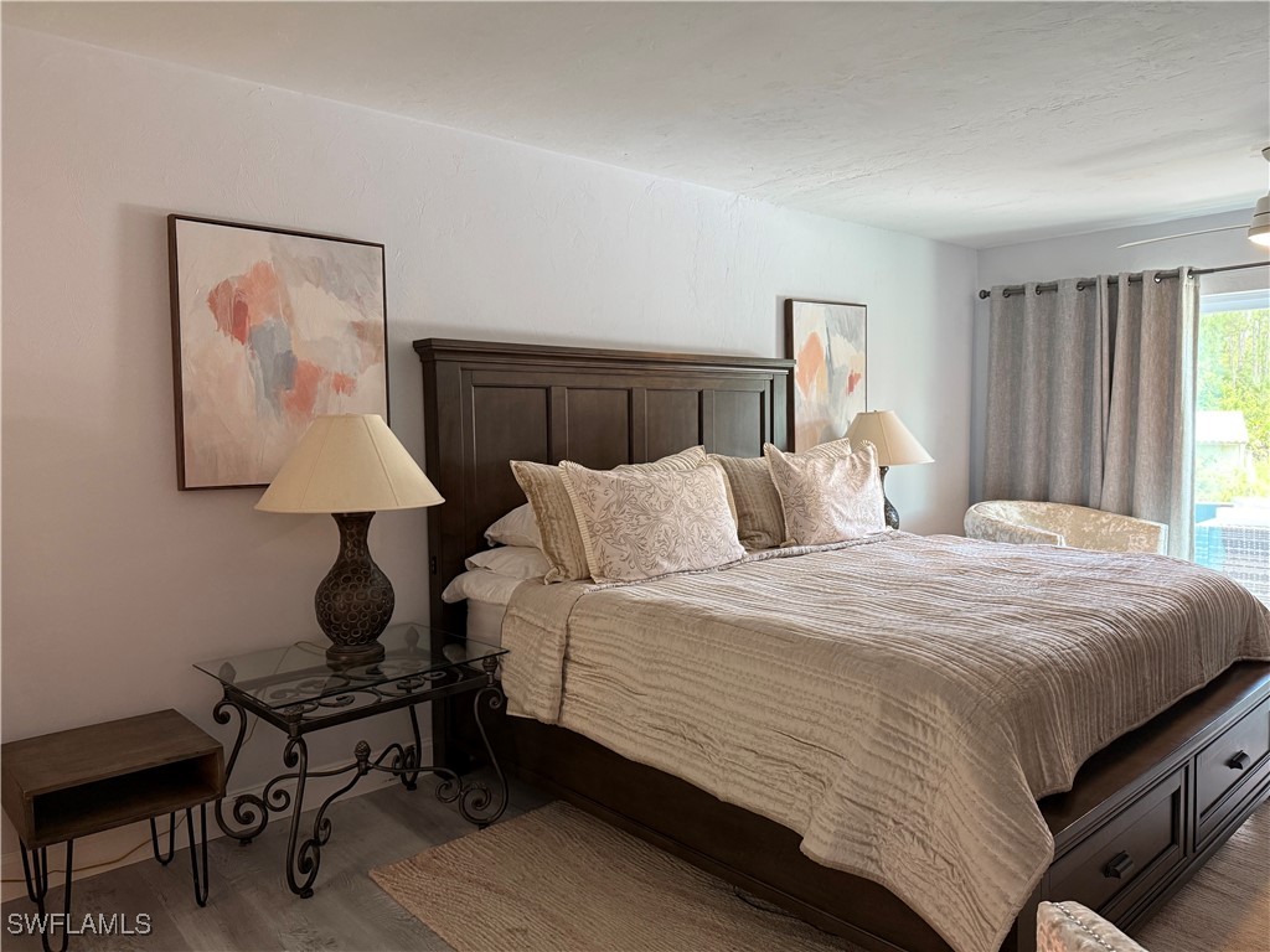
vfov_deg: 56.8
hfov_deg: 71.6
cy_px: 476
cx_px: 635
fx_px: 881
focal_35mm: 24
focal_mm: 6.76
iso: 320
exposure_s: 1/60
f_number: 1.78
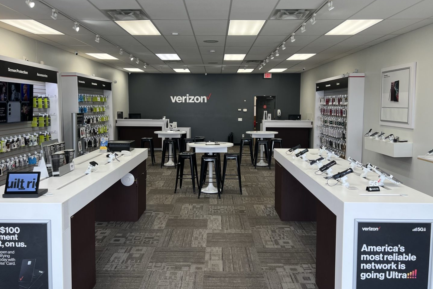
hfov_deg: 63.6
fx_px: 349
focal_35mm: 29
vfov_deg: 44.9
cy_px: 132
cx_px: 212
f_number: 1.5
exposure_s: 1/161
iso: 64
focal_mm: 5.7
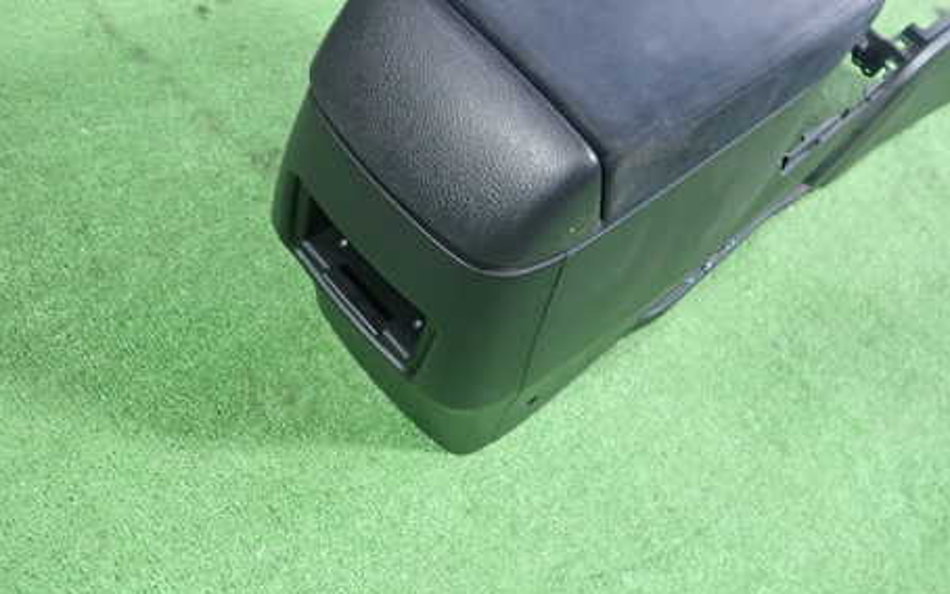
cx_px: 542
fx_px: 906
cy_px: 236
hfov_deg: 55.1
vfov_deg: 36.2
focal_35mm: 35
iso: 320
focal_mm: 4.5
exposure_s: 1/30
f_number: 2
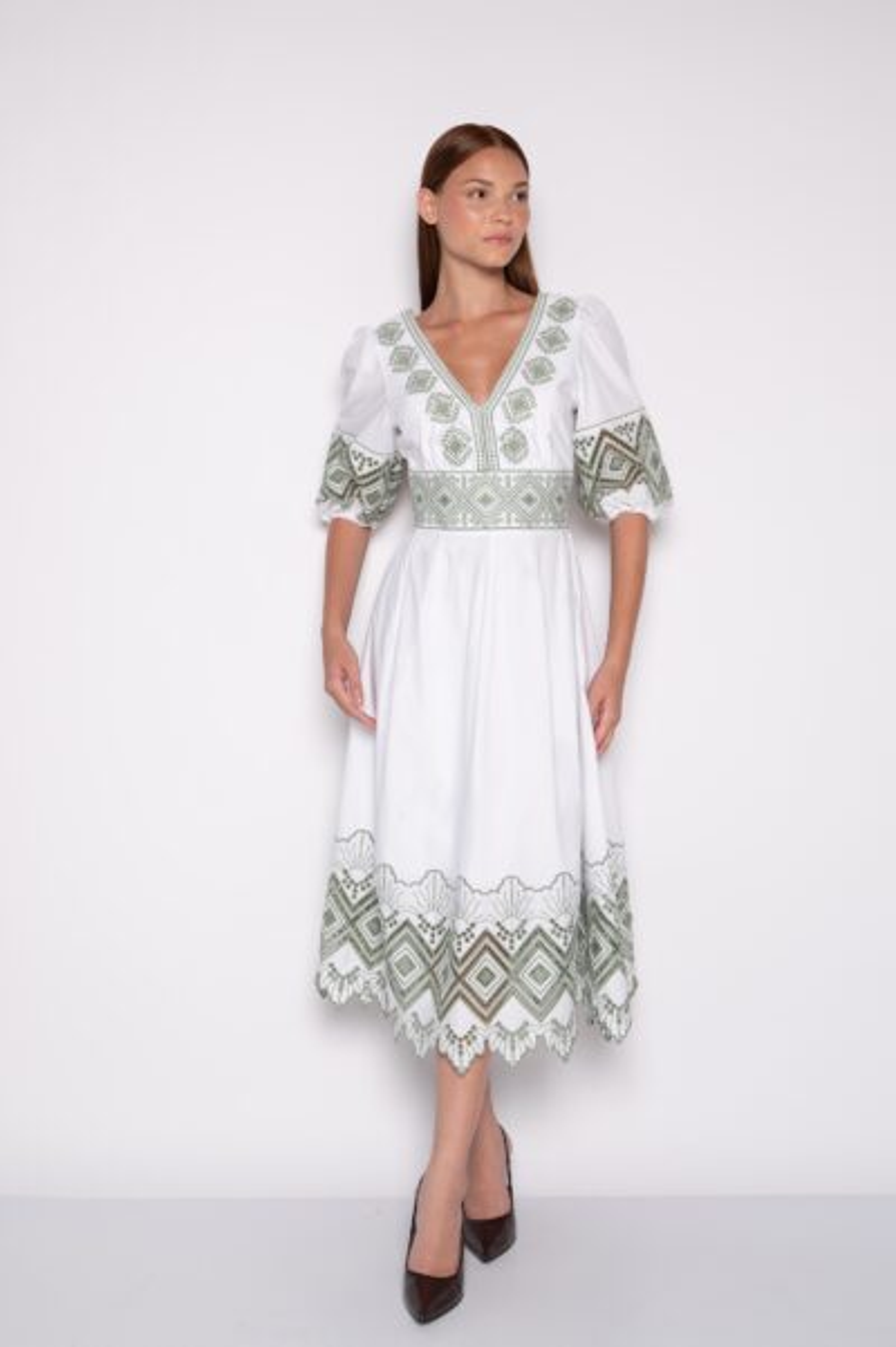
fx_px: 1495
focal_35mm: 40
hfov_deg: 33.4
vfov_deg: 48.5
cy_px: 674
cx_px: 448
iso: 200
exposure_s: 1/160
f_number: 7.1
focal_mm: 40
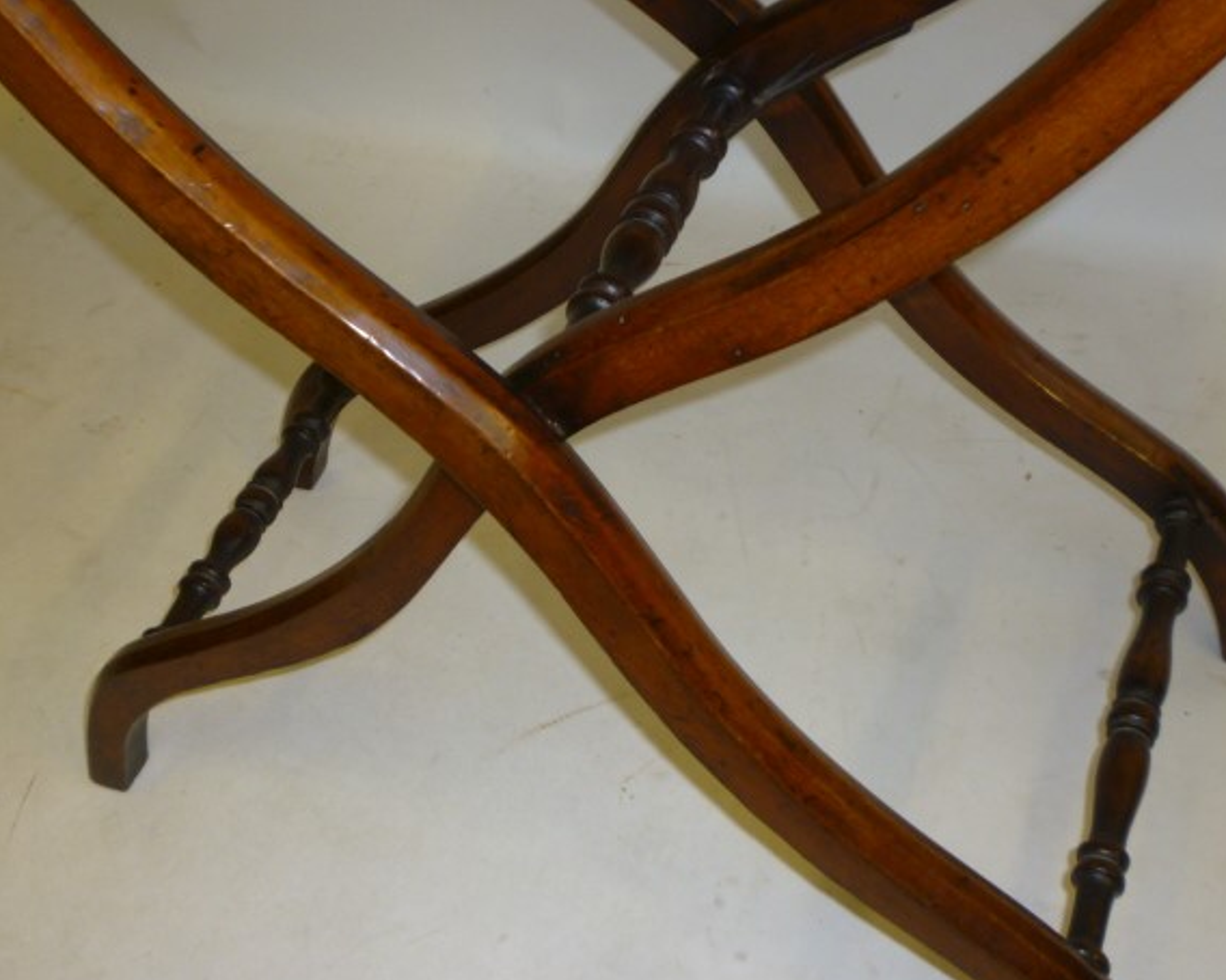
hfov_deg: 42.0
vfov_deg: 34.1
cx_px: 583
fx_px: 1596
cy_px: 516
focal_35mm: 44
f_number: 3.3
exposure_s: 1/30
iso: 100
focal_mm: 5.2
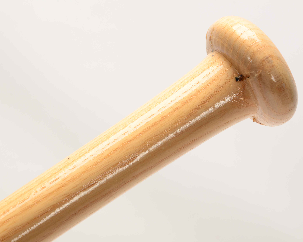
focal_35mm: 179
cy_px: 121
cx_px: 139
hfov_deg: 10.8
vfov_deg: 8.7
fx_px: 1601
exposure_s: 1/160
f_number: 16
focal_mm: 105
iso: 200
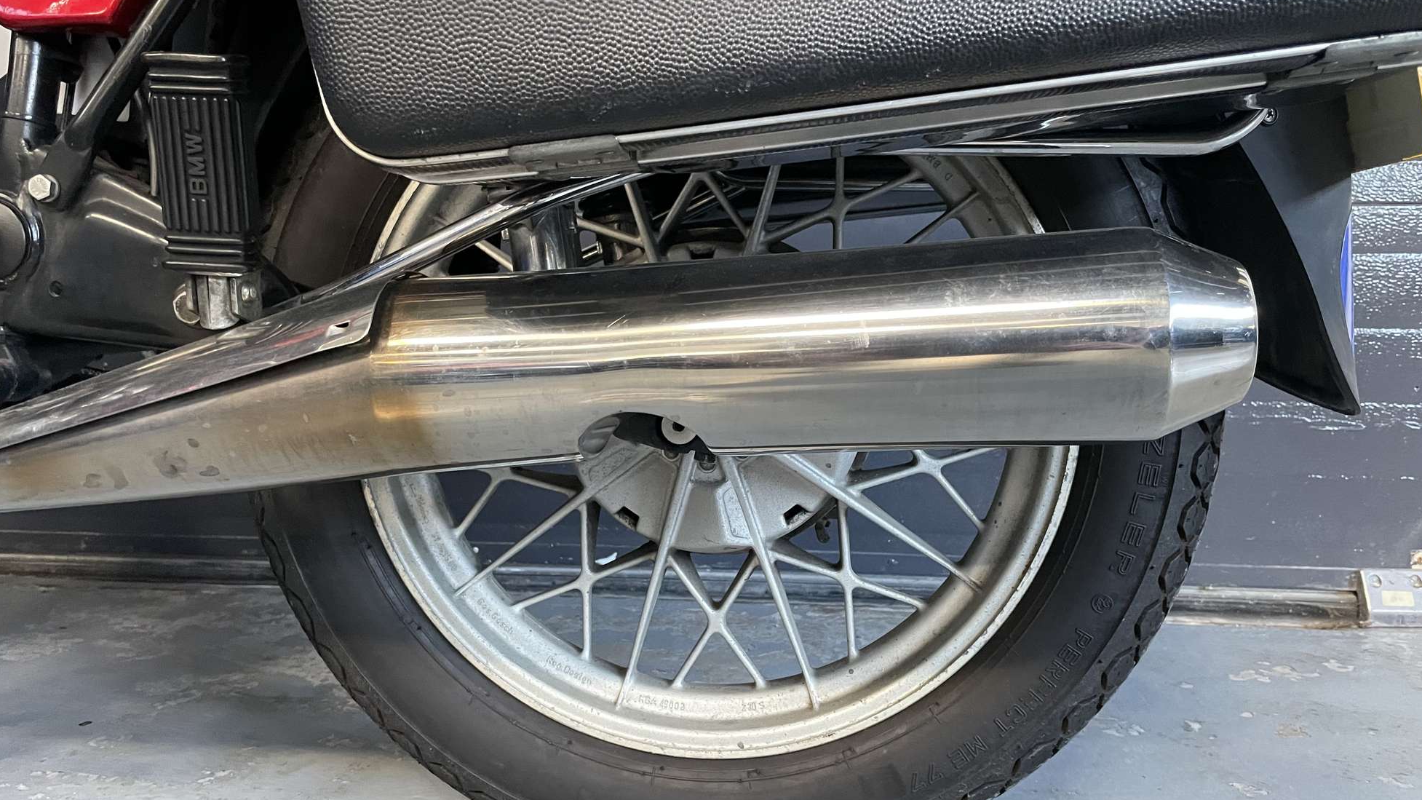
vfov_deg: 40.1
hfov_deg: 66.1
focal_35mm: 29
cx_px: 713
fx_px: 1093
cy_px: 434
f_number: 1.6
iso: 500
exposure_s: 1/60
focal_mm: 4.2
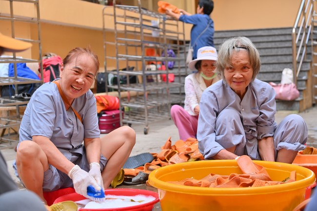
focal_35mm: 78
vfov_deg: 17.5
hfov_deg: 26.0
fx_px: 687
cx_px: 158
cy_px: 106
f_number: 5
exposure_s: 1/80
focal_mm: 78
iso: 125
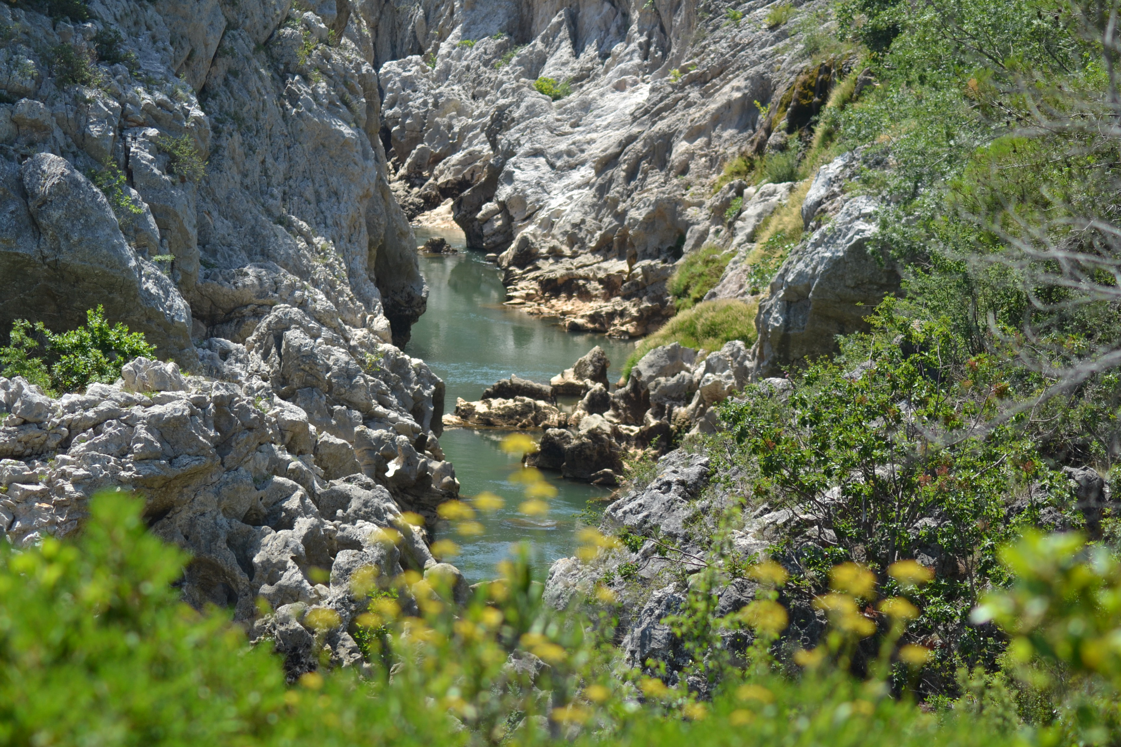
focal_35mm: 165
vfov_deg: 8.3
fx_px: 5138
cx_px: 560
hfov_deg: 12.5
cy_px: 374
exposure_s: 1/500
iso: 160
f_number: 5.6
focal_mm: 110
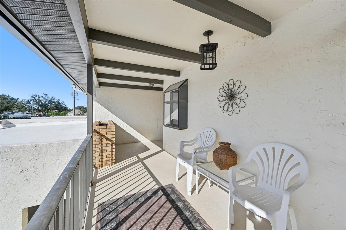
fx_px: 134
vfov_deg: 81.1
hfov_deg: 104.3
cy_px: 115
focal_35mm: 14
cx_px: 173
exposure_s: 1/1600
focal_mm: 14
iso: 400
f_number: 8
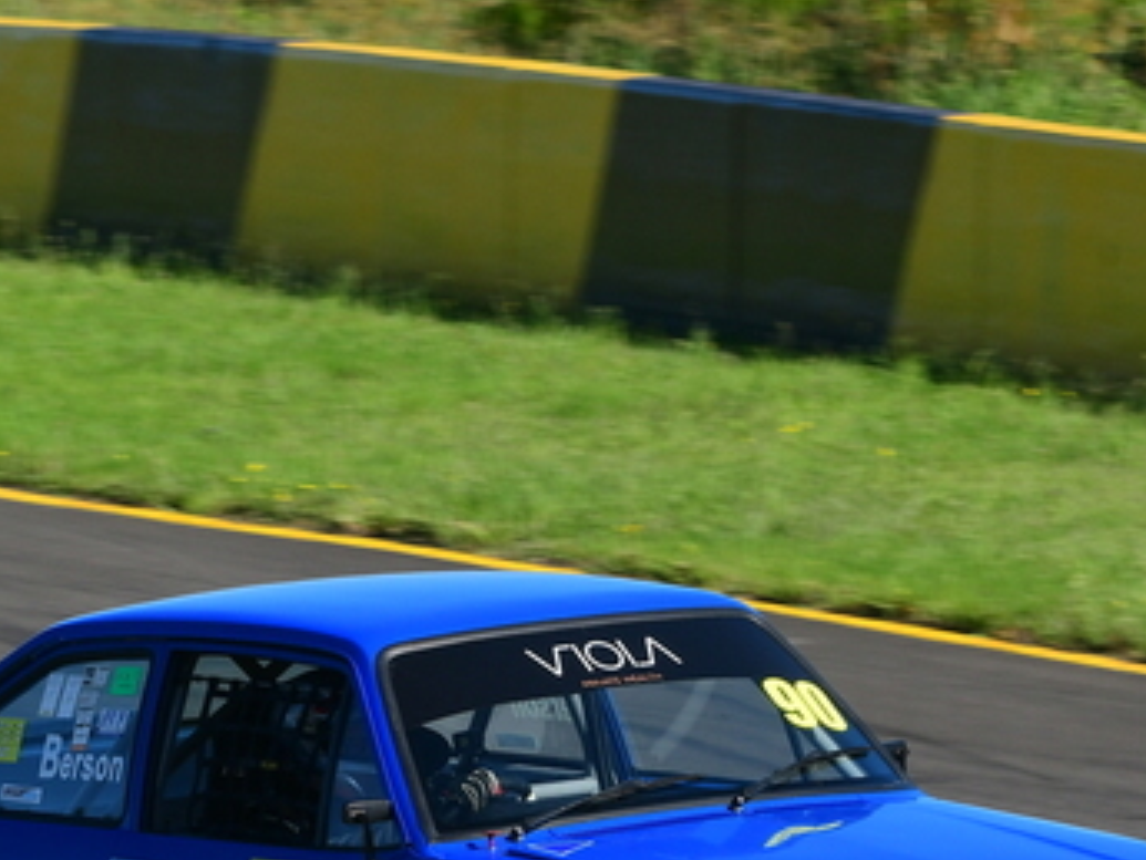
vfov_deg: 2.2
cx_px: 369
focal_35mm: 669
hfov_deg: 3.0
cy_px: 623
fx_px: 22156
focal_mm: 200
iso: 250
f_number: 11
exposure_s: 1/320
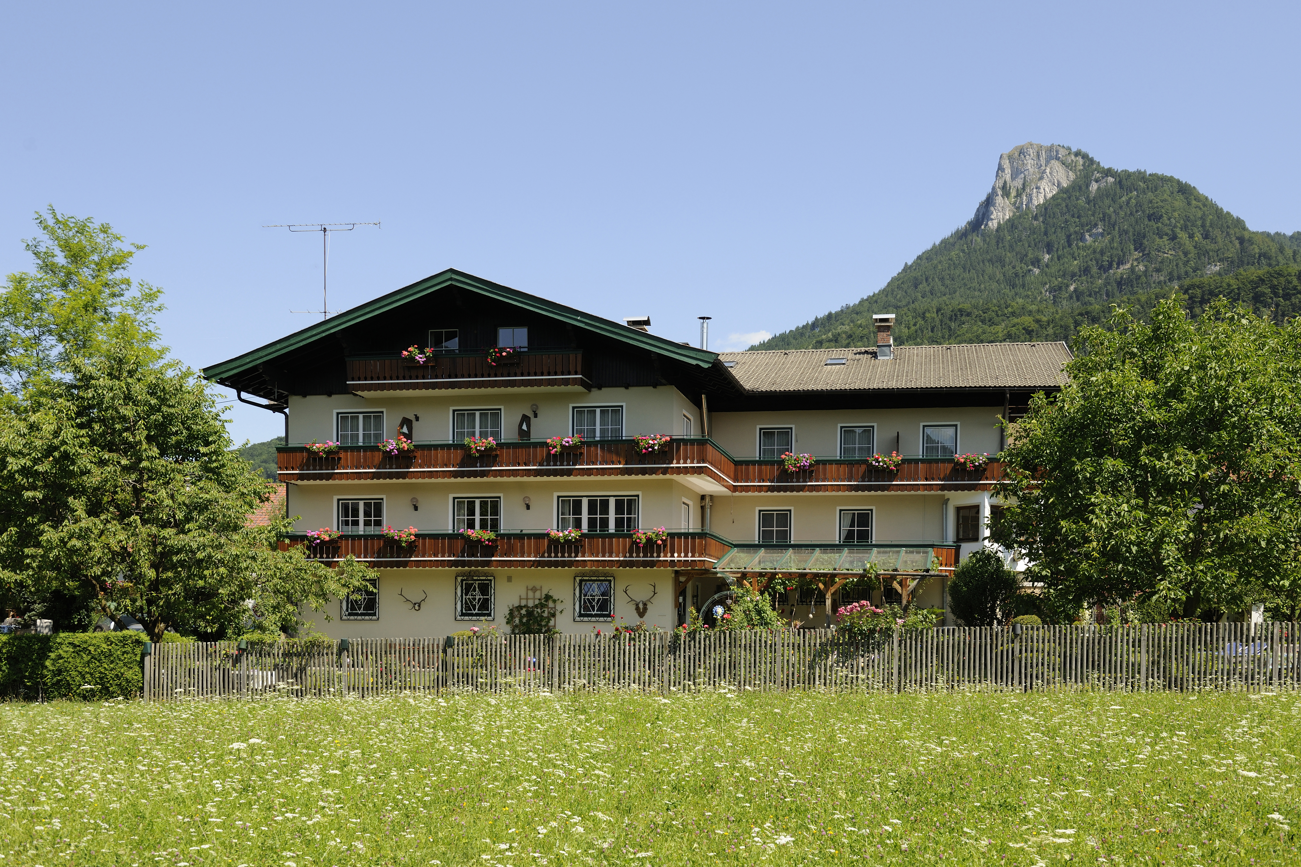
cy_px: 434
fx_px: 1373
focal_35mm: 38
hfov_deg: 50.7
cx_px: 650
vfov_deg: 35.1
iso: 160
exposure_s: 1/250
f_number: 8
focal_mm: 38
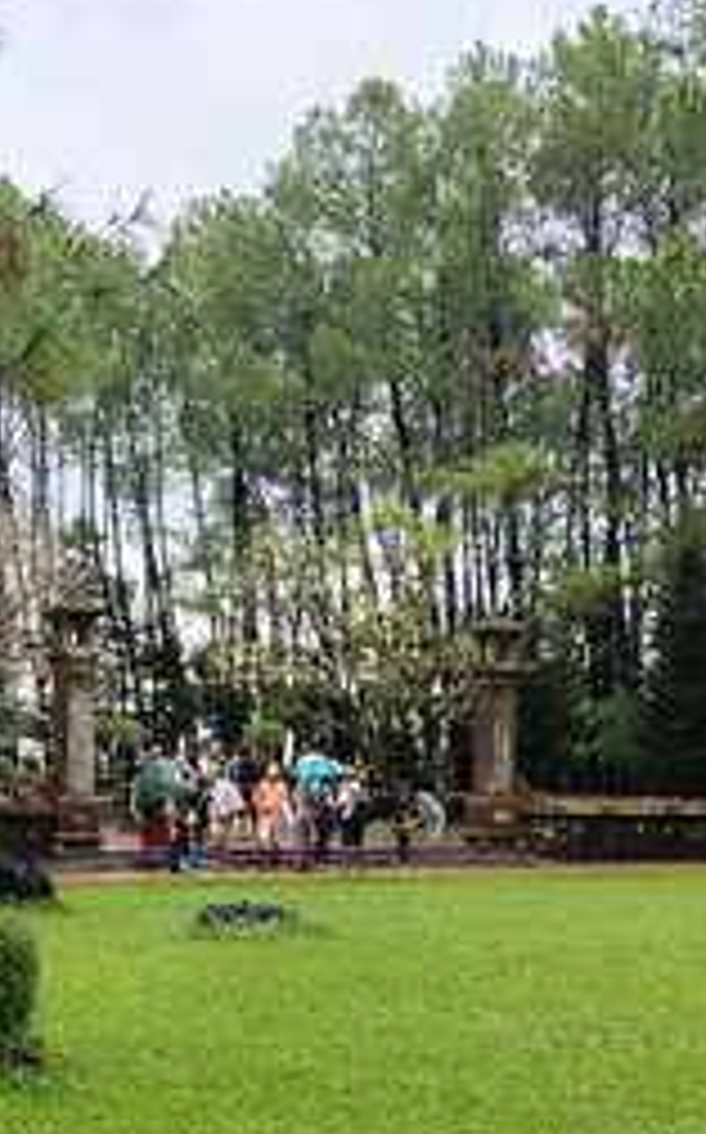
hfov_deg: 21.2
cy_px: 812
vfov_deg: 33.0
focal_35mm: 61
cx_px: 252
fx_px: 1882
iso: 50
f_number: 1.8
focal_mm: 4.22
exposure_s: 1/185
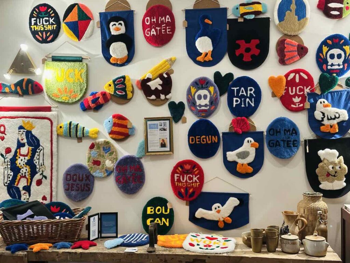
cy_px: 132
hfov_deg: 39.7
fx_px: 485
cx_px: 175
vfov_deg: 30.3
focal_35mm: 48
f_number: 1.78
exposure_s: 1/50
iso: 160
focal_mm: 6.86
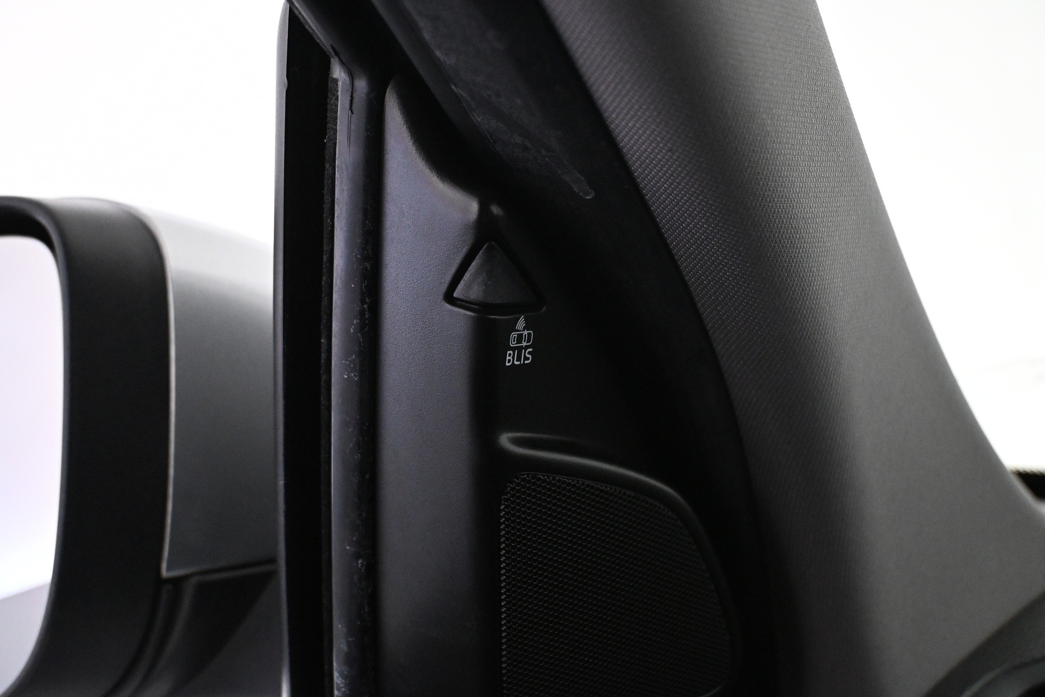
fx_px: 1263
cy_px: 348
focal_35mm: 44
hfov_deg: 45.0
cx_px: 522
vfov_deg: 30.8
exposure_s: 1/80
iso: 4000
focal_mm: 29
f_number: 4.8
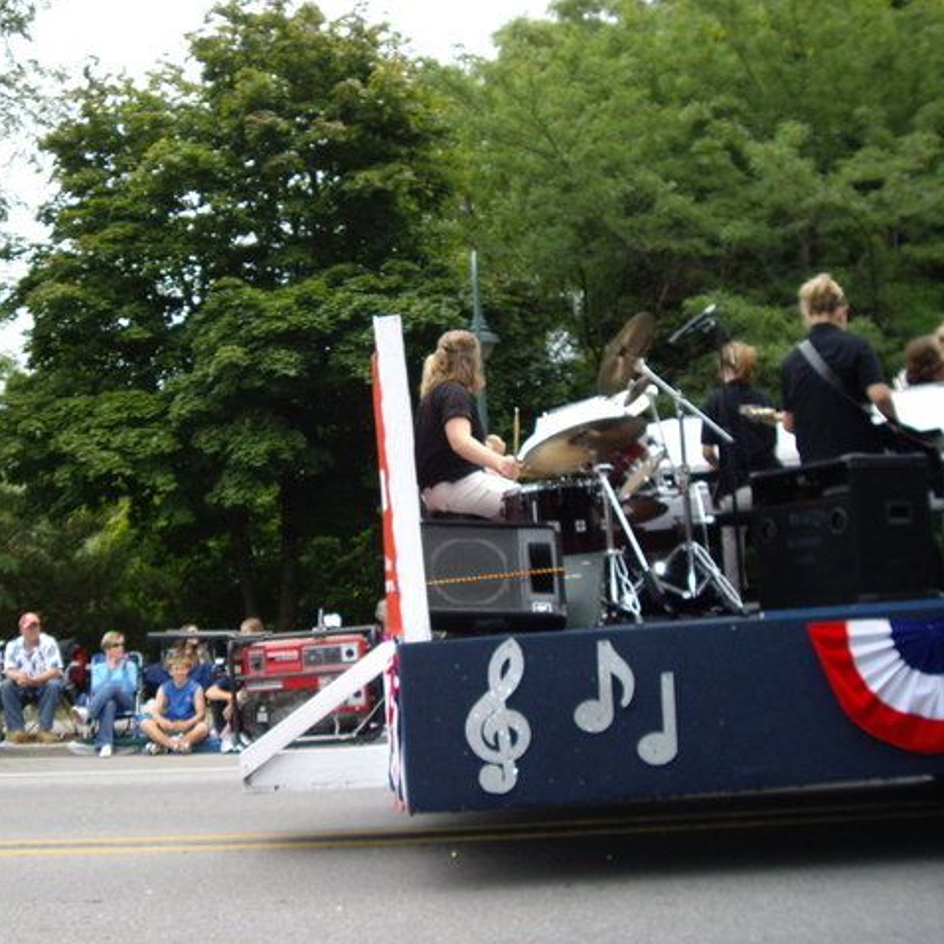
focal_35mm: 45
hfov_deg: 37.3
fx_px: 1388
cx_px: 354
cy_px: 472
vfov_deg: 37.6
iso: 100
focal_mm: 6.2
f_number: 2.7
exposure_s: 1/500
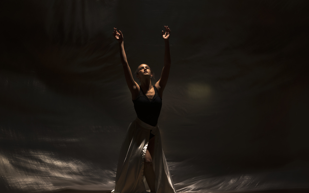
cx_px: 152
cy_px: 103
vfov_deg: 24.9
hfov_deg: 38.9
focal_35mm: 52
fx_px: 438
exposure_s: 1/250
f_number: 2.5
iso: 320
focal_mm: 50
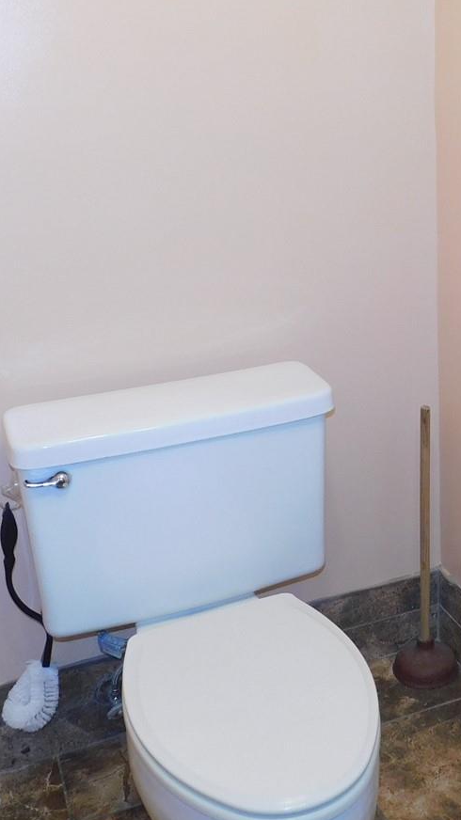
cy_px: 276
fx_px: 1000
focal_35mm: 46
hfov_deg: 25.4
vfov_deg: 44.0
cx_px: 389
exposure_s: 1/30
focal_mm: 4
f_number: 3
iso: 200
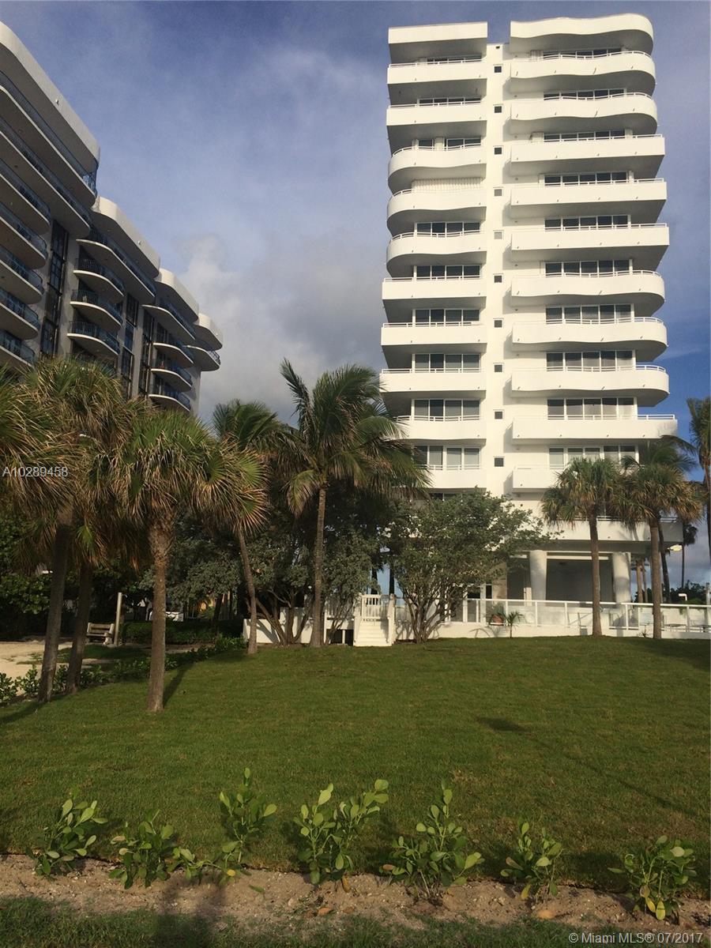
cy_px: 474
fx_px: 794
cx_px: 356
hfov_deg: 48.2
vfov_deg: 61.7
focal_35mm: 29
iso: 32
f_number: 2.2
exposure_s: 1/2740
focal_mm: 4.15
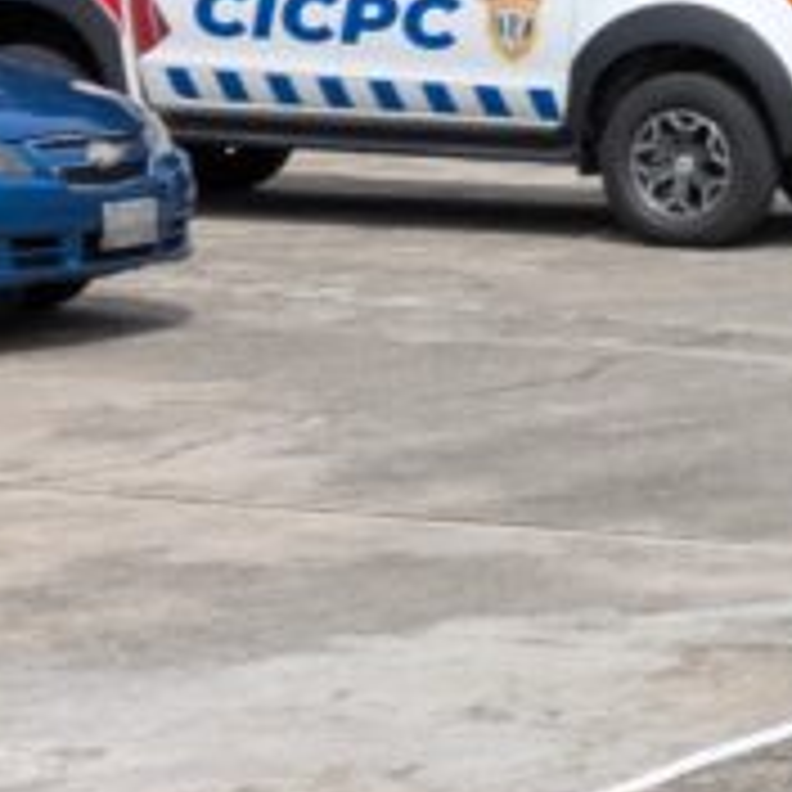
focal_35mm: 178
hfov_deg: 9.3
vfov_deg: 9.8
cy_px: 191
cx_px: 1490
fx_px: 4608
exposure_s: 1/2160
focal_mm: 5.43
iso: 44
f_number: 1.89
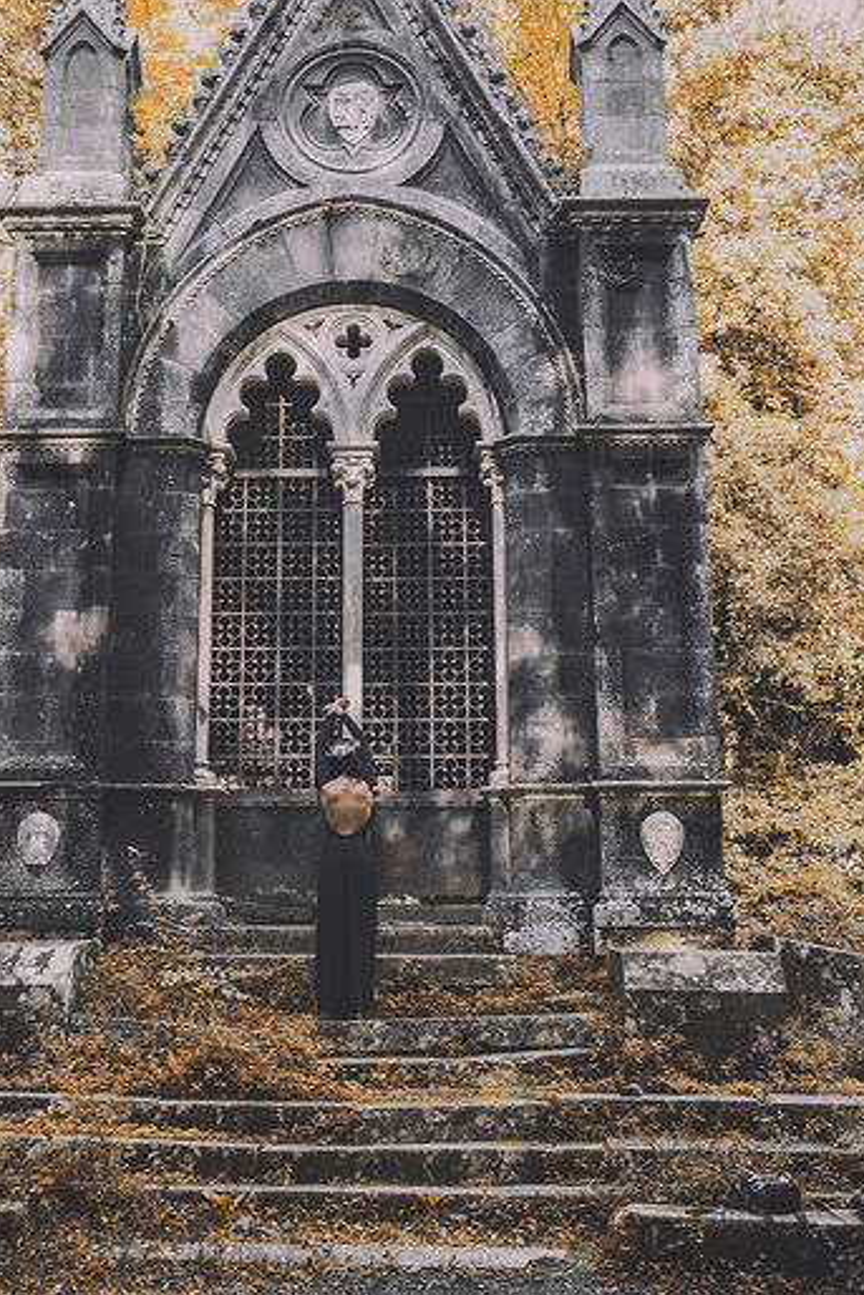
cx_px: 380
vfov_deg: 46.2
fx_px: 1511
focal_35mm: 42
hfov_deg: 31.9
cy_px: 542
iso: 200
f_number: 5
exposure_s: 1/25
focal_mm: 24.3
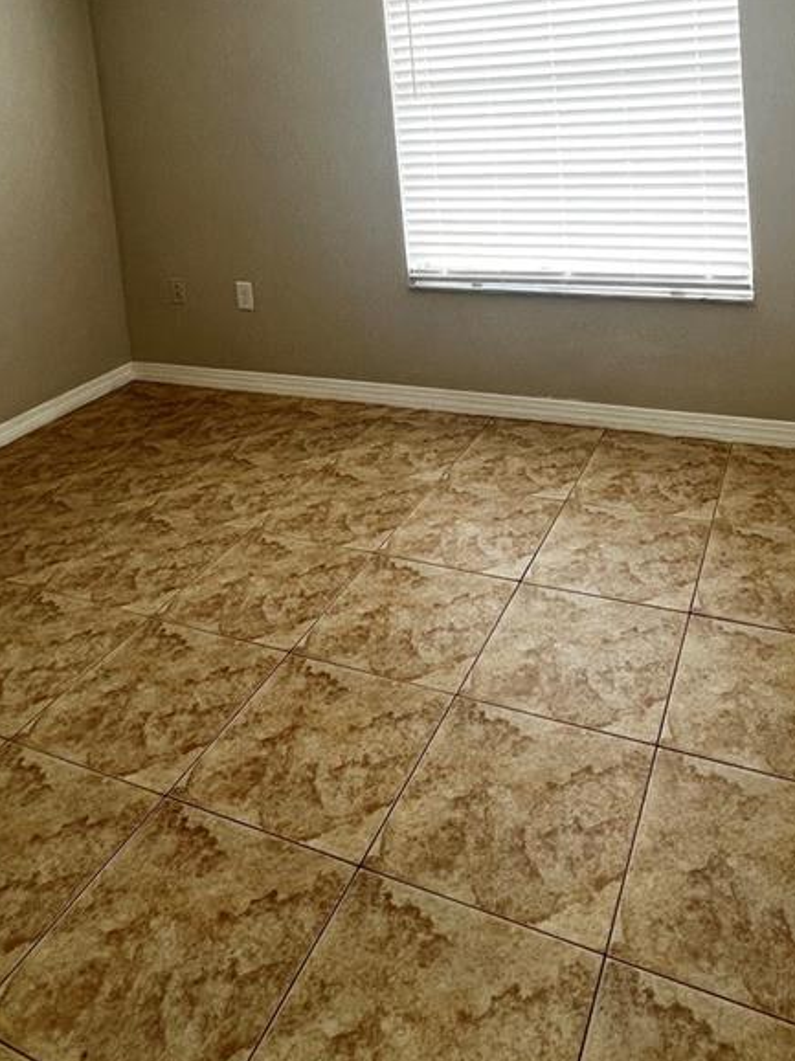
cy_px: 151
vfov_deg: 58.1
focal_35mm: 27
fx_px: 827
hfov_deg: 51.3
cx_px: 428
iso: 160
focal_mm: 1.57
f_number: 1.8
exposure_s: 1/60
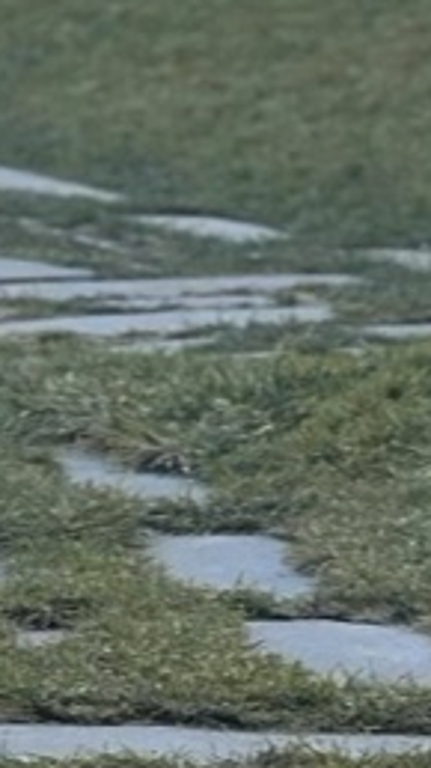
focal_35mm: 324
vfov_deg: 6.4
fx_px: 6587
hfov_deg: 3.7
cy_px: -967
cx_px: 100
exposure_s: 1/2160
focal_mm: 6.86
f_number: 1.78
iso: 80
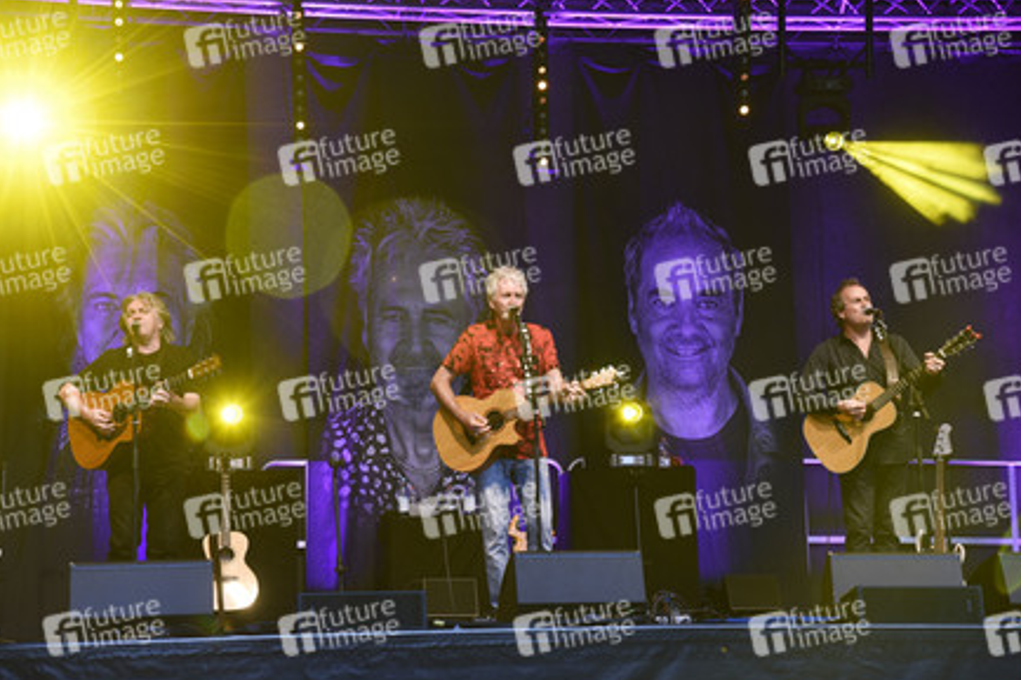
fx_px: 2296
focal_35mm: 81
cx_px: 512
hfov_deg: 25.1
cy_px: 334
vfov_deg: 16.8
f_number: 6.3
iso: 1250
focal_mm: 78
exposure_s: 1/125
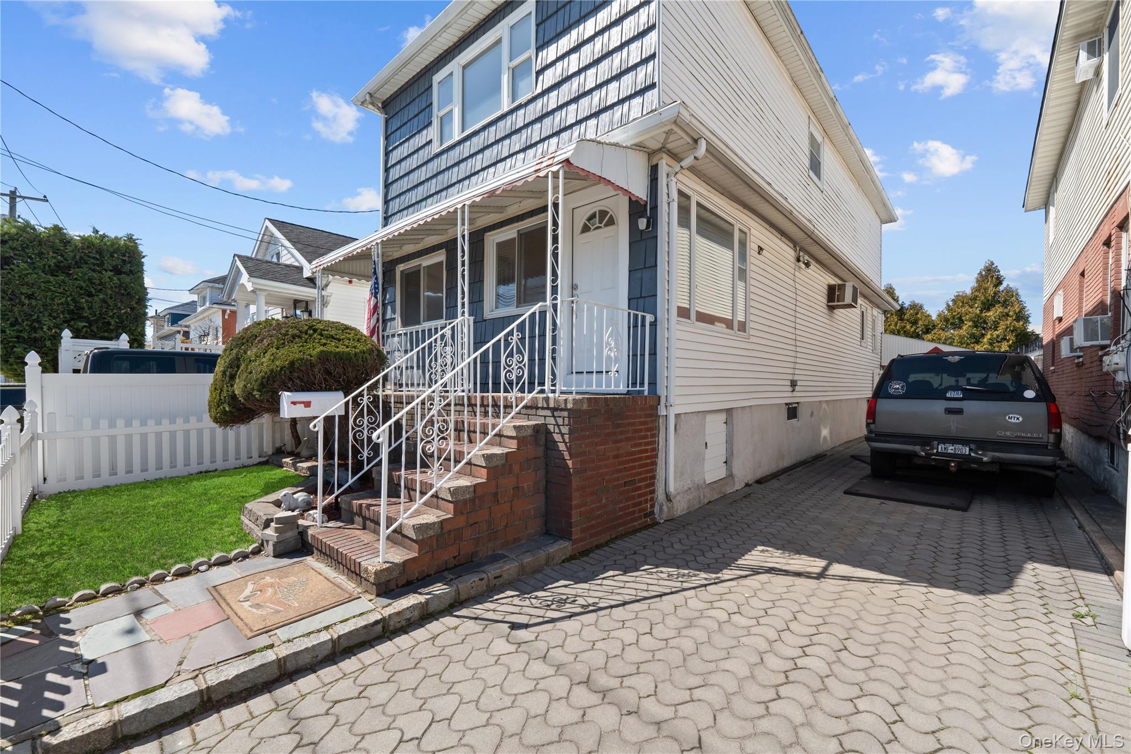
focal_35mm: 14
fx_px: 440
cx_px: 566
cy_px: 377
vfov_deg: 81.2
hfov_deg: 104.3
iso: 640
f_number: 10
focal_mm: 14
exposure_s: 1/800
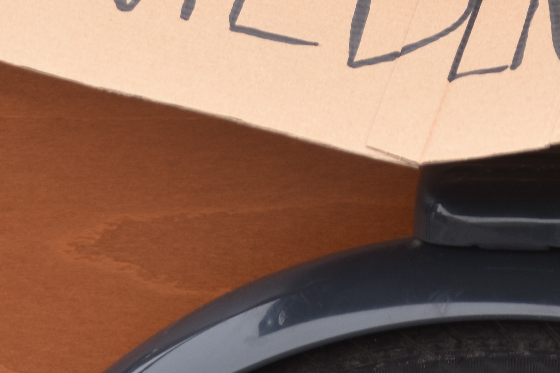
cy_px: -85
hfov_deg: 4.1
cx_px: 510
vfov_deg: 2.7
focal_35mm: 500
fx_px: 7777
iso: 200
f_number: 6.3
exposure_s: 1/250
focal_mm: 102
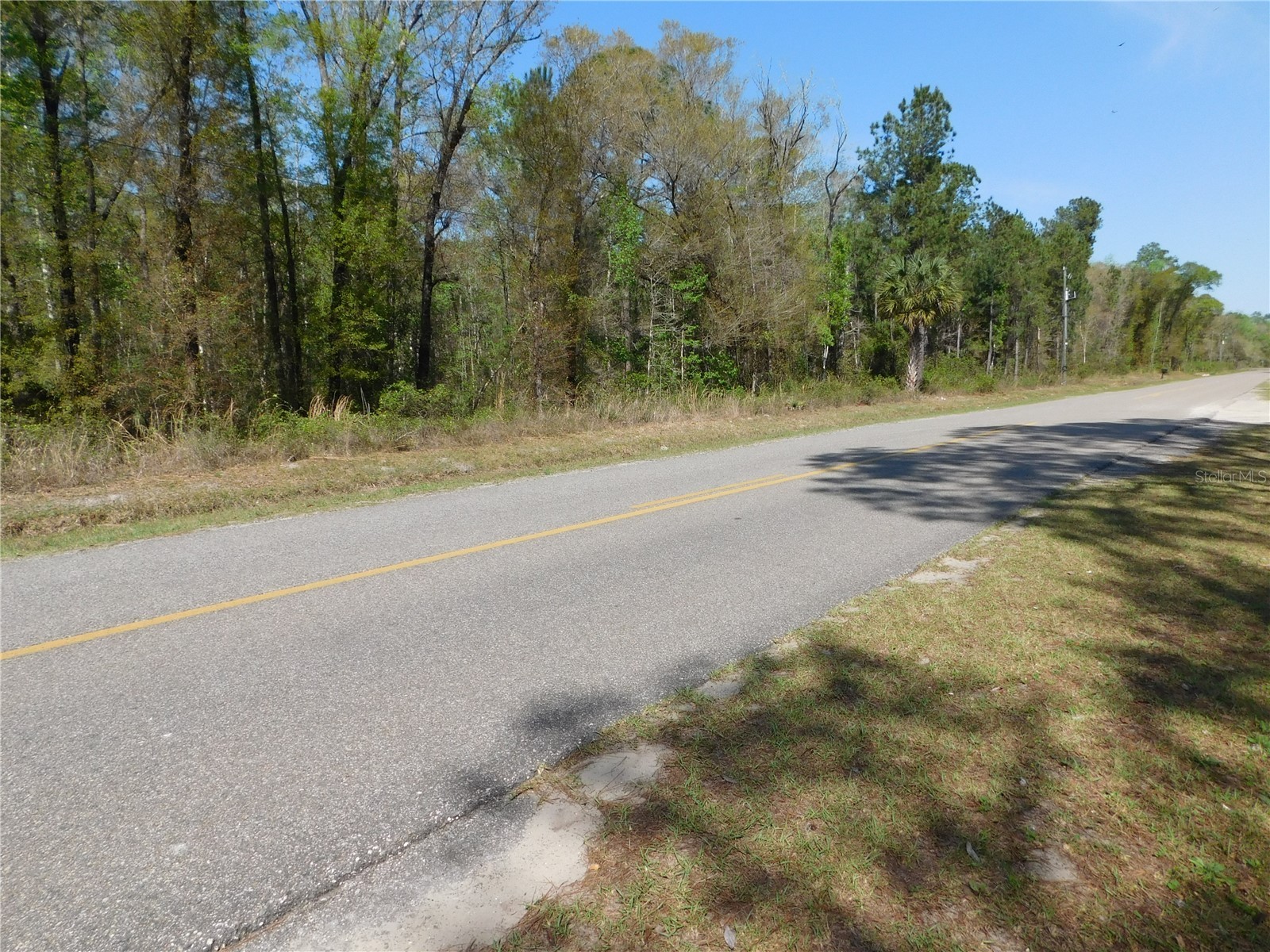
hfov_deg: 73.9
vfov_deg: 58.9
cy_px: 476
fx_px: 844
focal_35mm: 23
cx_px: 635
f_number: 6
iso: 125
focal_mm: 4
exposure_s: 1/400
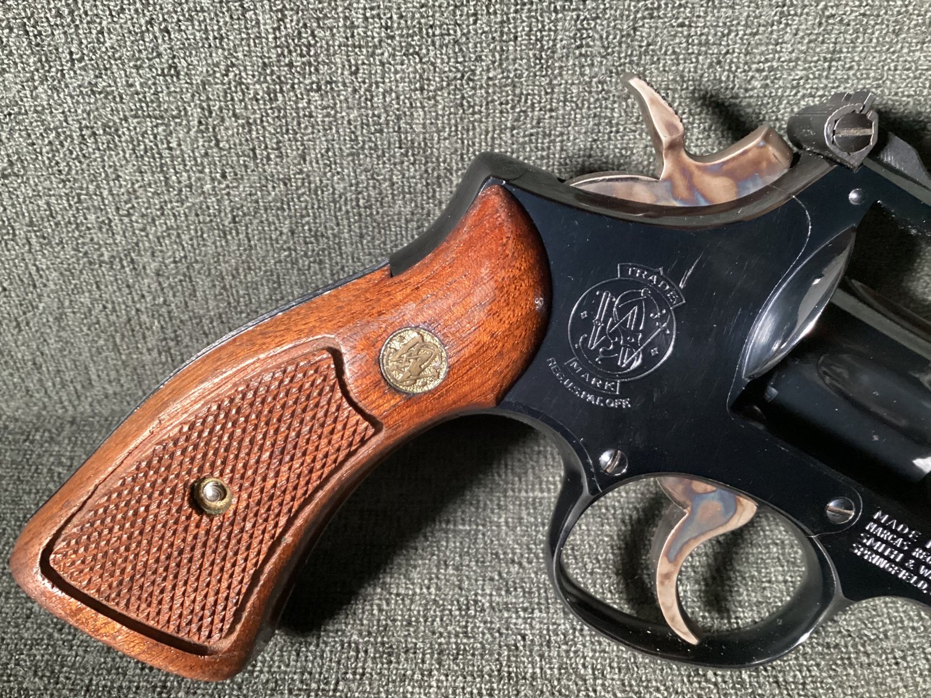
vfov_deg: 45.4
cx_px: 466
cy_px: 349
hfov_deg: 58.3
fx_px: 834
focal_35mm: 31
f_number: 2.4
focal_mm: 3.3
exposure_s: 1/40
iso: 400
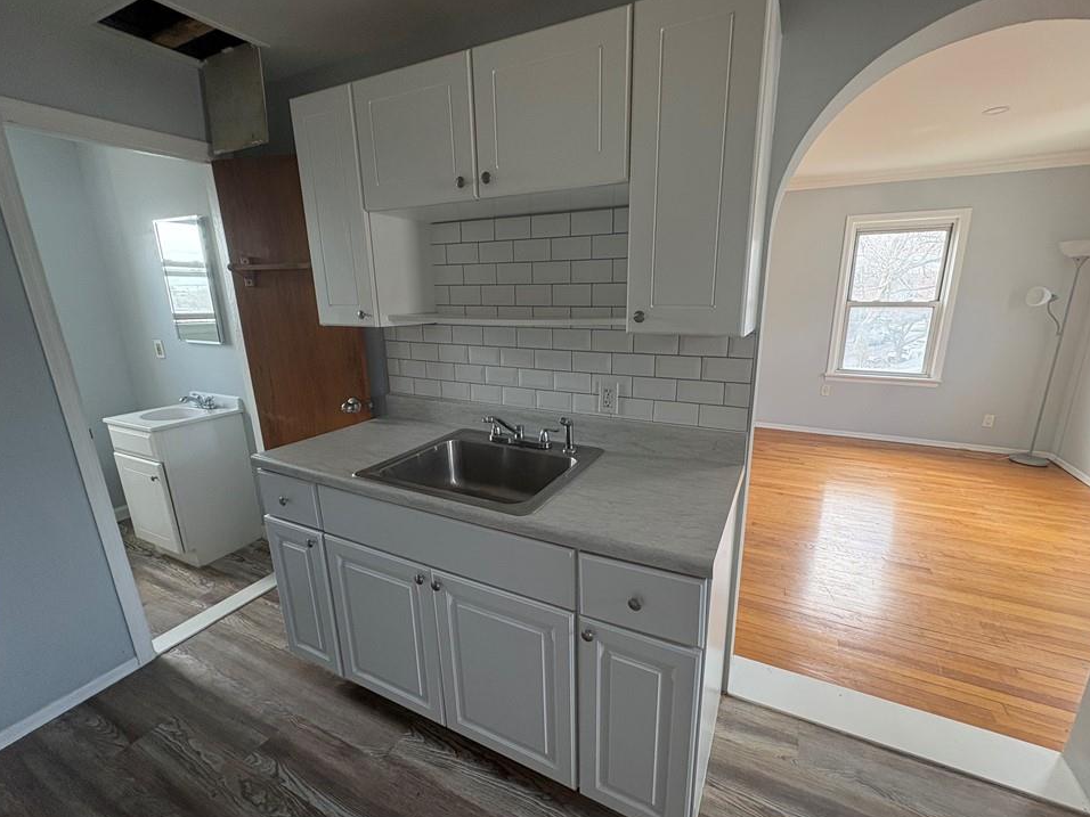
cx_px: 571
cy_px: 414
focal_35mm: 15
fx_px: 472
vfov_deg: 81.7
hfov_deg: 98.1
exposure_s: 1/86
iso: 200
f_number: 2.2
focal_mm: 2.22
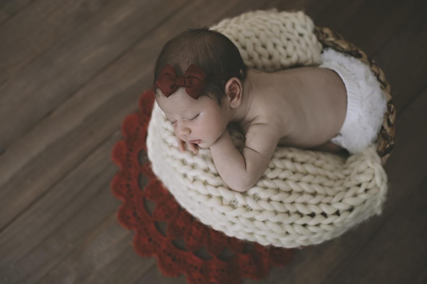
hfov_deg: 54.5
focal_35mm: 35
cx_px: 214
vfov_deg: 37.8
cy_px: 142
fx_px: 415
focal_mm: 35
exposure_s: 1/200
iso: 200
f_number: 2.5
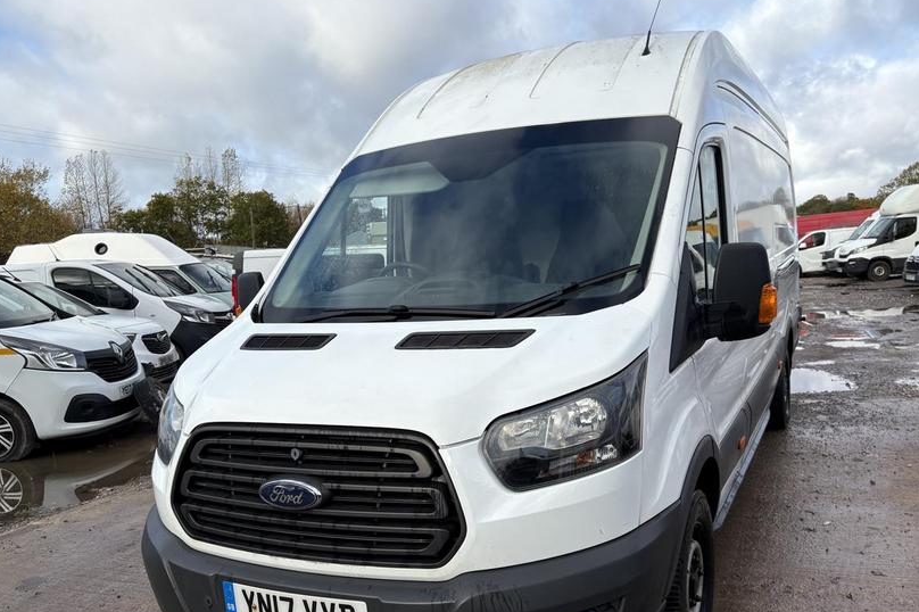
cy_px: 367
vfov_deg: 43.4
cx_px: 504
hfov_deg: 61.8
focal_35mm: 30
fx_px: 765
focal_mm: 5.96
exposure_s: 1/2208
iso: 50
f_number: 1.6
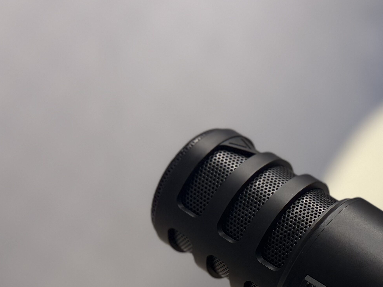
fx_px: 775
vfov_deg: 20.6
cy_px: 251
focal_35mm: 70
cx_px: 318
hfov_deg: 27.1
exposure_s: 1/100
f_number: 1.78
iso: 100
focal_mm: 6.76
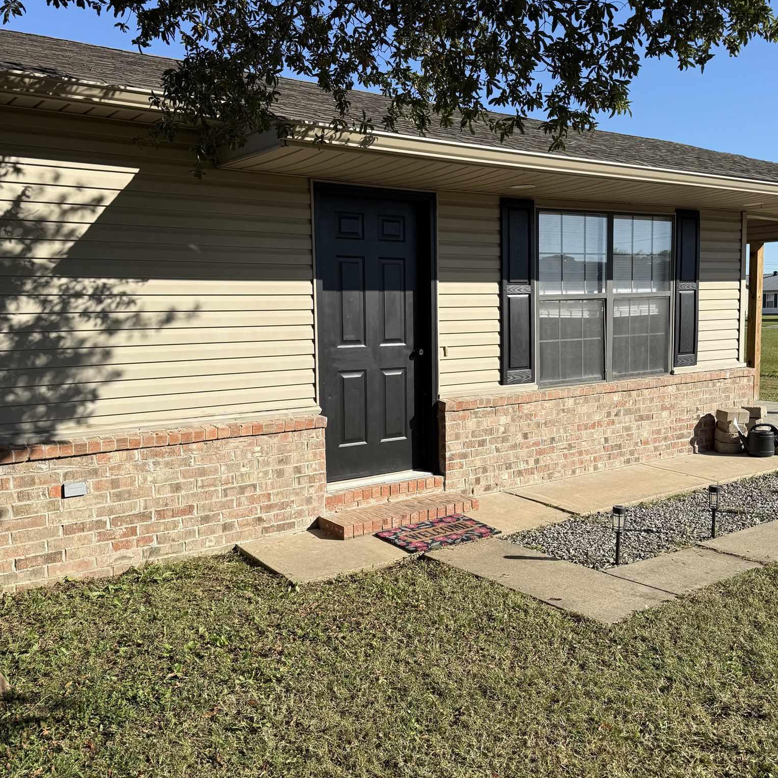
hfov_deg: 51.0
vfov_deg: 51.1
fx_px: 814
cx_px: 432
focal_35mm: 32
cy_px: 372
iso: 80
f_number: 1.78
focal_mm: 6.76
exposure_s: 1/3759
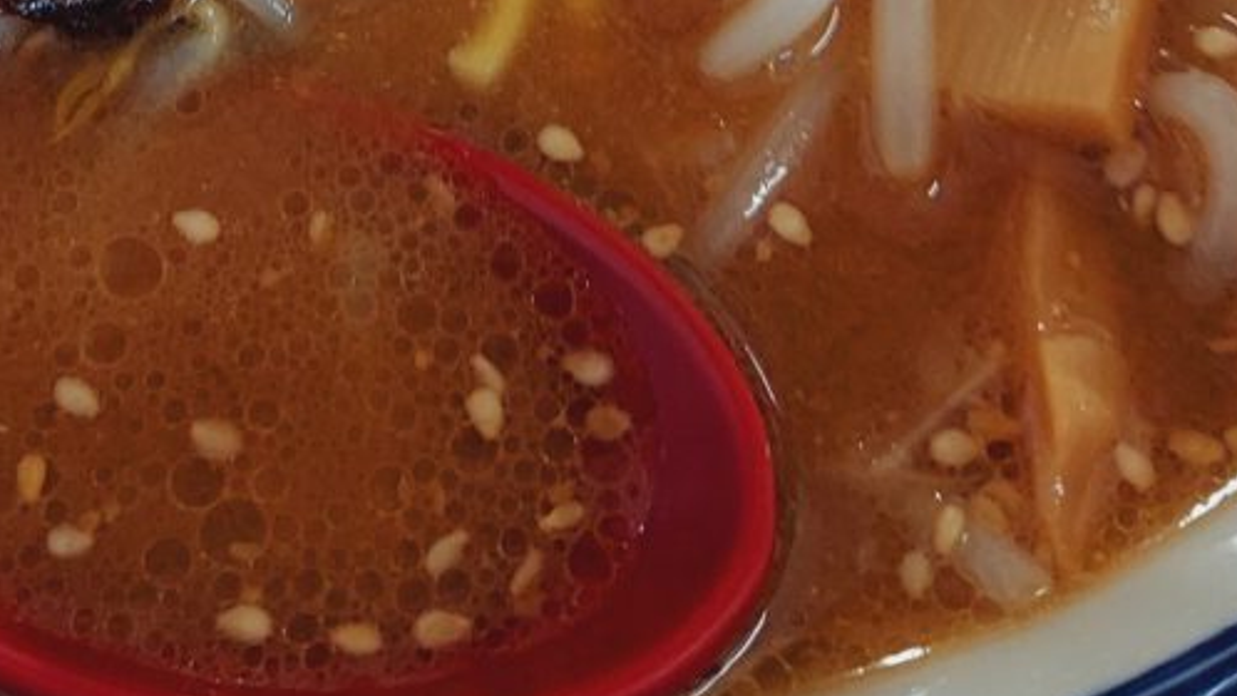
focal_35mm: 70
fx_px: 2296
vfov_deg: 15.4
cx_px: 375
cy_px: -445
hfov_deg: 29.9
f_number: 2
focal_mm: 4.6
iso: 64
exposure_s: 1/50
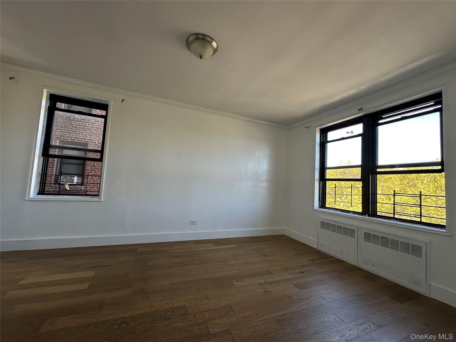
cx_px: 228
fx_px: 184
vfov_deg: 85.7
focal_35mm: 14
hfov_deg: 102.1
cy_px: 171
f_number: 2.2
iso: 100
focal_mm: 2.22
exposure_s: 1/120
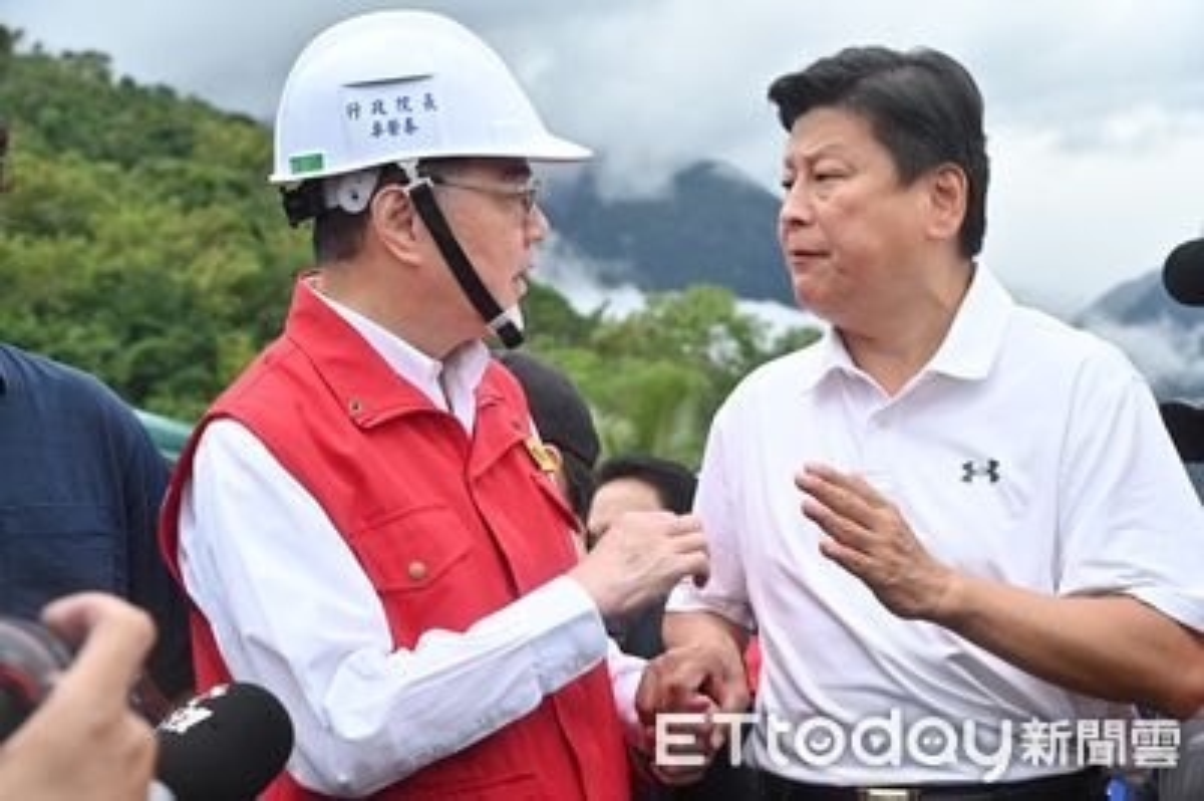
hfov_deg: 31.0
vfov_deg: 20.9
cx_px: 602
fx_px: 2172
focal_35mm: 65
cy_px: 400
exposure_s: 1/250
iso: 200
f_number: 5.6
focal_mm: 65
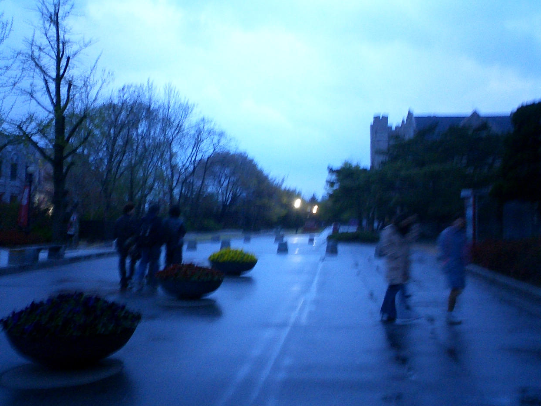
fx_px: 594
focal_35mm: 38
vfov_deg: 37.7
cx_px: 268
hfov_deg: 49.0
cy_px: 202
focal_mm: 5.6
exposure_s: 1/13
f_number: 3.5
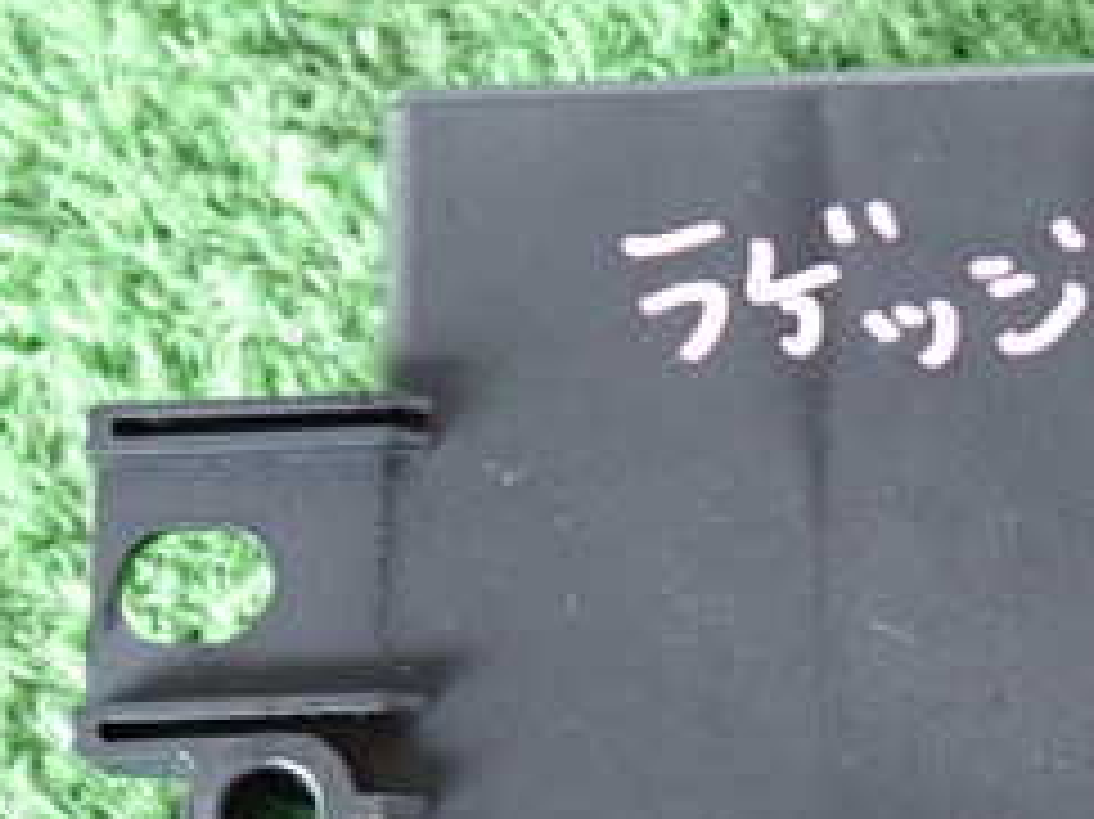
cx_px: 1148
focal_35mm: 89
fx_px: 2811
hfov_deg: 21.1
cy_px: 634
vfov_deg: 16.5
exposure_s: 1/25
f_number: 2.5
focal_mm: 6.37
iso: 800
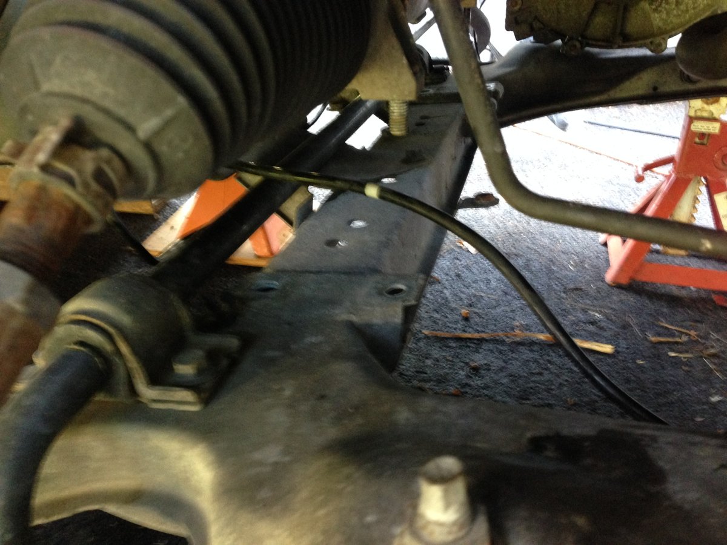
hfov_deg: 55.4
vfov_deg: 42.9
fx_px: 693
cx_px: 364
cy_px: 272
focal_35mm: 33
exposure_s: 1/20
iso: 320
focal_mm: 4.12
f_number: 2.4
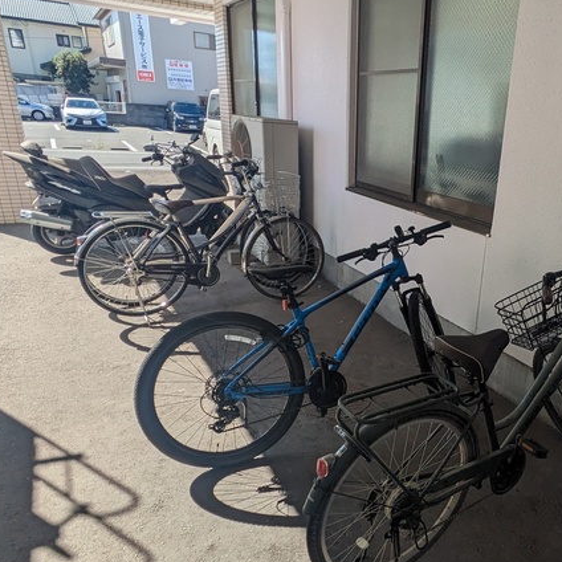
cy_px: 311
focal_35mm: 28
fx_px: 514
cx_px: 408
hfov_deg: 55.1
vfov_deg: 57.2
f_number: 2.2
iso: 45
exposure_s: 1/830
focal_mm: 1.83
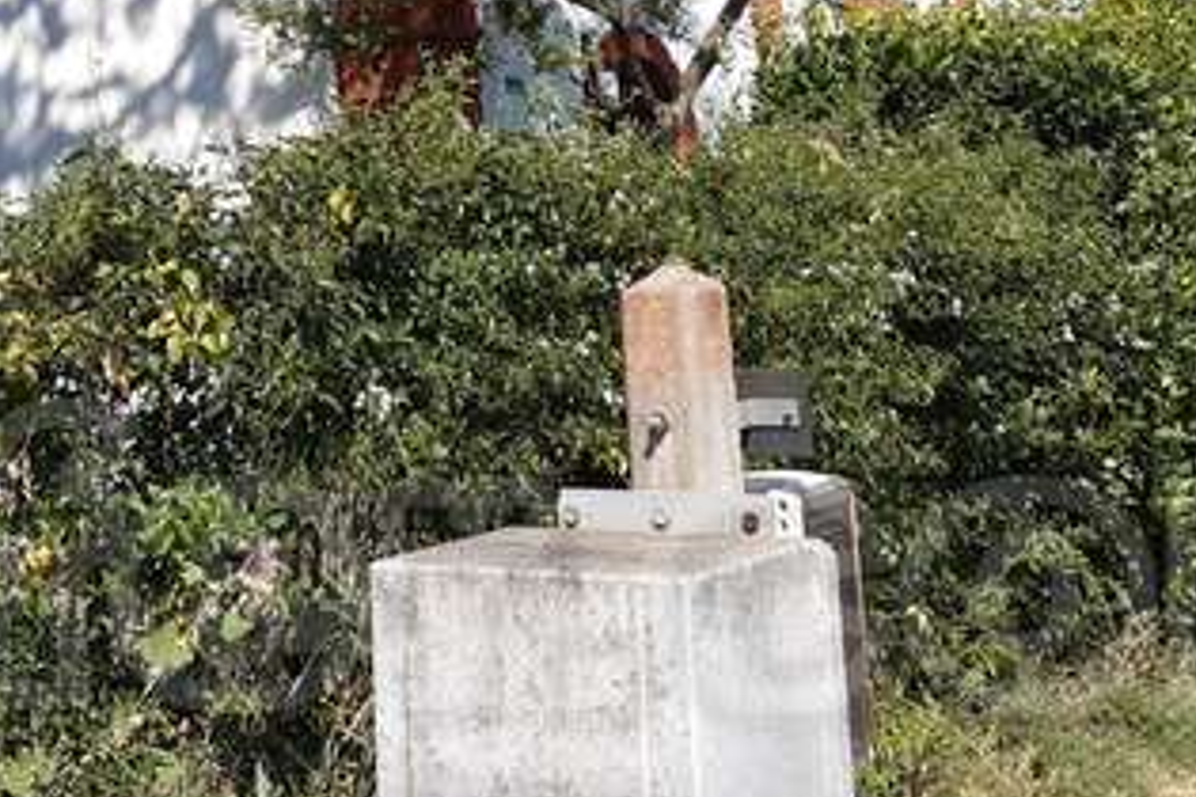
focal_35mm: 66
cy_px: -175
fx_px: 2192
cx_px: 418
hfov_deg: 30.3
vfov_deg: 19.4
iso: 40
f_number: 1.7
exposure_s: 1/1493
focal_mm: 3.92
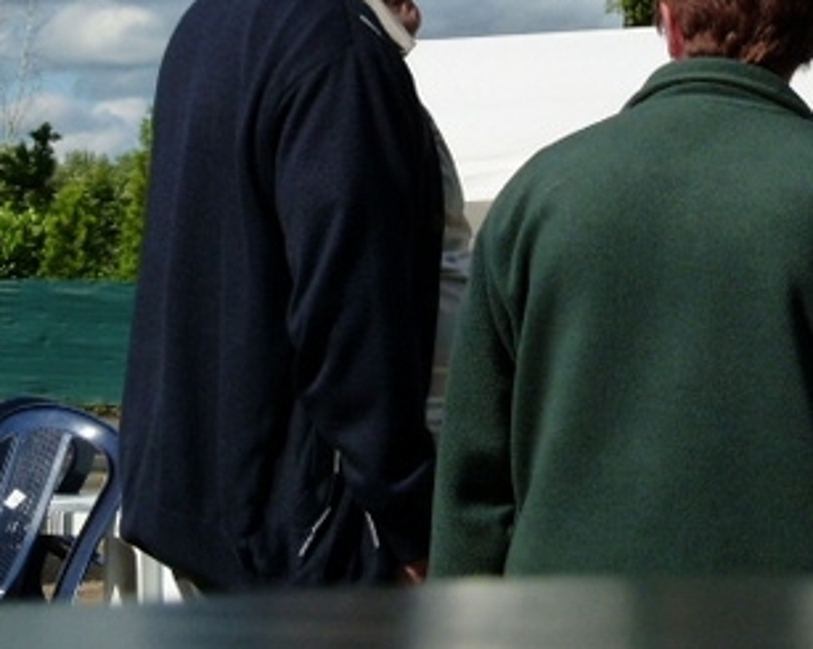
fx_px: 3029
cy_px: 162
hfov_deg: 15.3
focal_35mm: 126
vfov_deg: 12.2
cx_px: 519
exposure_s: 1/1300
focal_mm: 11.8
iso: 160
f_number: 4
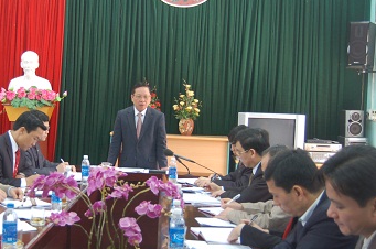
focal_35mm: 58
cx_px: 86
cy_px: 127
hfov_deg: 33.7
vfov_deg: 23.3
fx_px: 605
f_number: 3.8
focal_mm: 22
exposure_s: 1/20
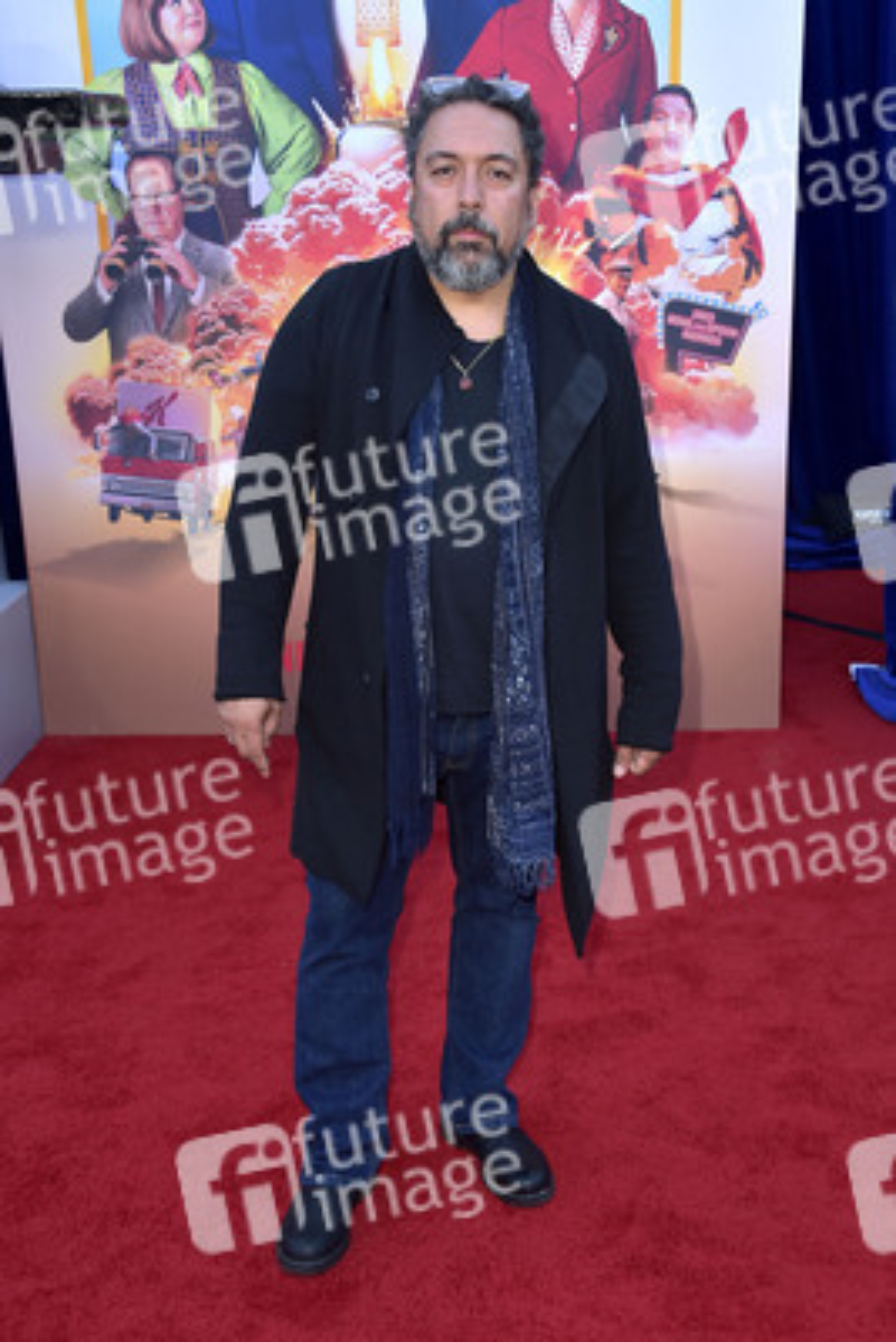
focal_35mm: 42
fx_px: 1567
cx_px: 448
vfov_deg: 46.4
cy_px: 671
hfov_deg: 31.9
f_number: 6.3
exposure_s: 1/250
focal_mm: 42
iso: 320
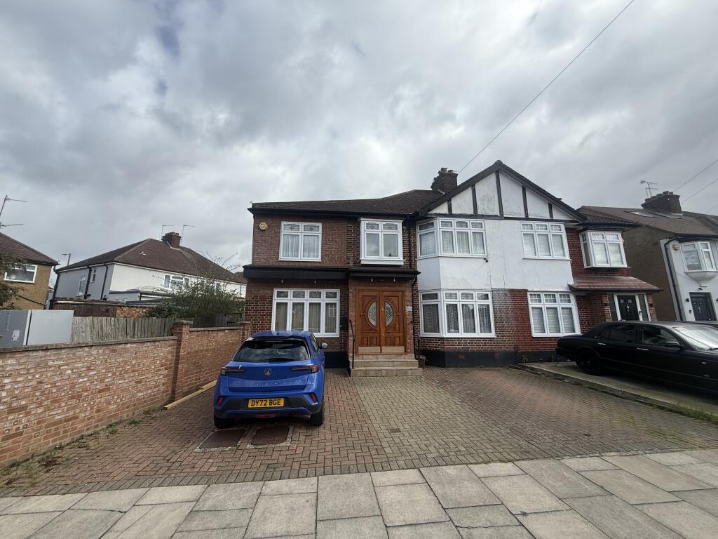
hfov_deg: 102.1
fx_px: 290
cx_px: 359
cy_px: 270
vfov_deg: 85.7
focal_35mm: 14
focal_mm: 2.22
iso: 50
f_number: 2.2
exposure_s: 1/1613
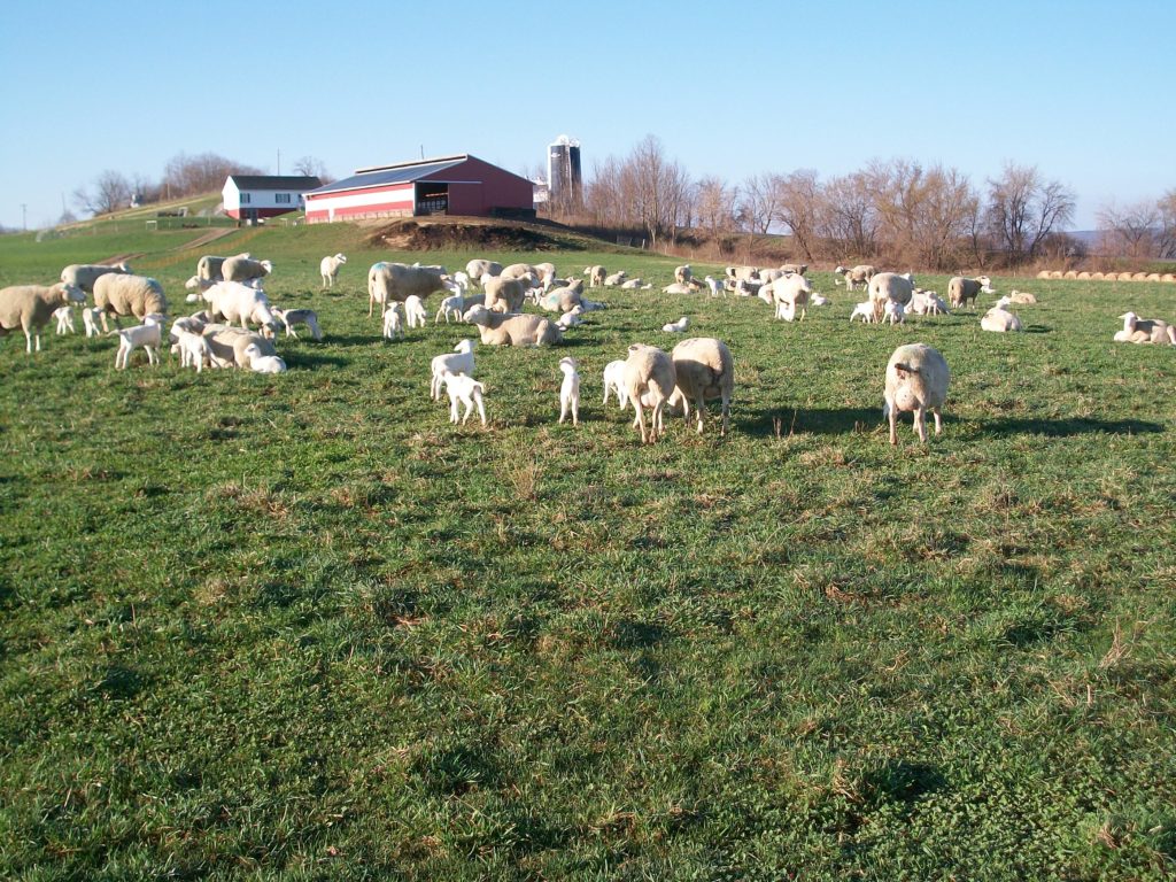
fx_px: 1495
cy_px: 441
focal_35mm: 44
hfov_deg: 42.9
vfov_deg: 32.9
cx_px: 588
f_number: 3.5
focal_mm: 7.8
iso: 80
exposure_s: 1/500
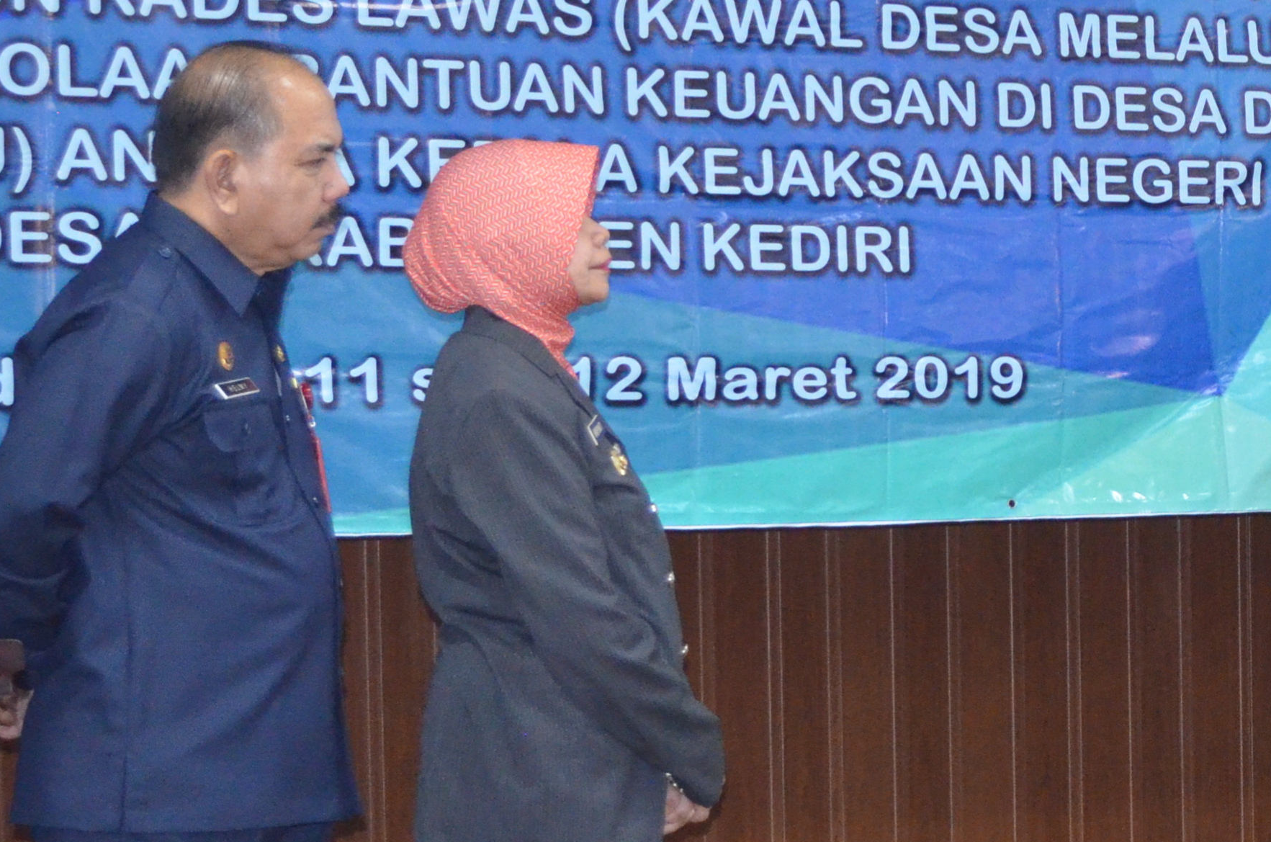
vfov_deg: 10.2
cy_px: 663
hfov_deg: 15.0
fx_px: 4721
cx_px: 1329
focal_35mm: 134
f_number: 4.8
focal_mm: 32
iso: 2800
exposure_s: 1/60
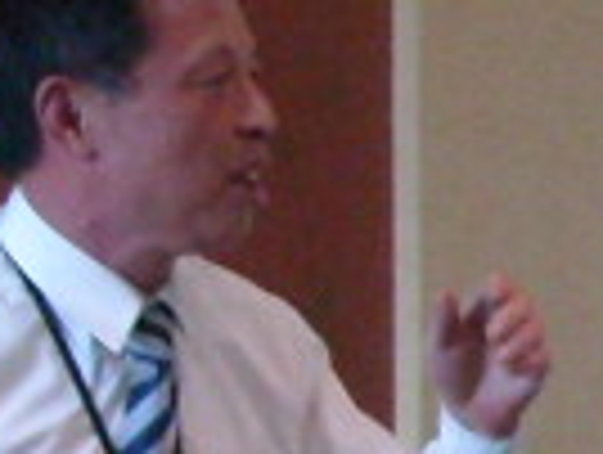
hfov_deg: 6.8
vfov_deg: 5.6
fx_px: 4659
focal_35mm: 267
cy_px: 467
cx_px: 1660
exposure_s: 1/57
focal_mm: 5.7
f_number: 2.8
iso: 400
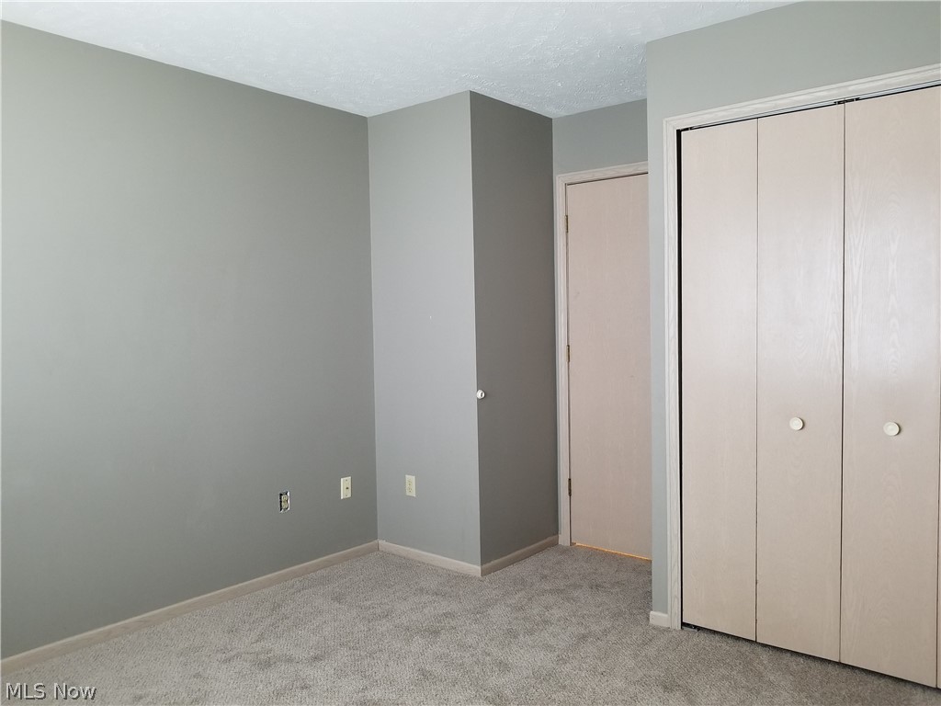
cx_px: 470
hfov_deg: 67.3
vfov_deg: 53.1
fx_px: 707
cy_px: 353
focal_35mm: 26
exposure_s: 1/21
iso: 200
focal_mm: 4.25
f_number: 1.7
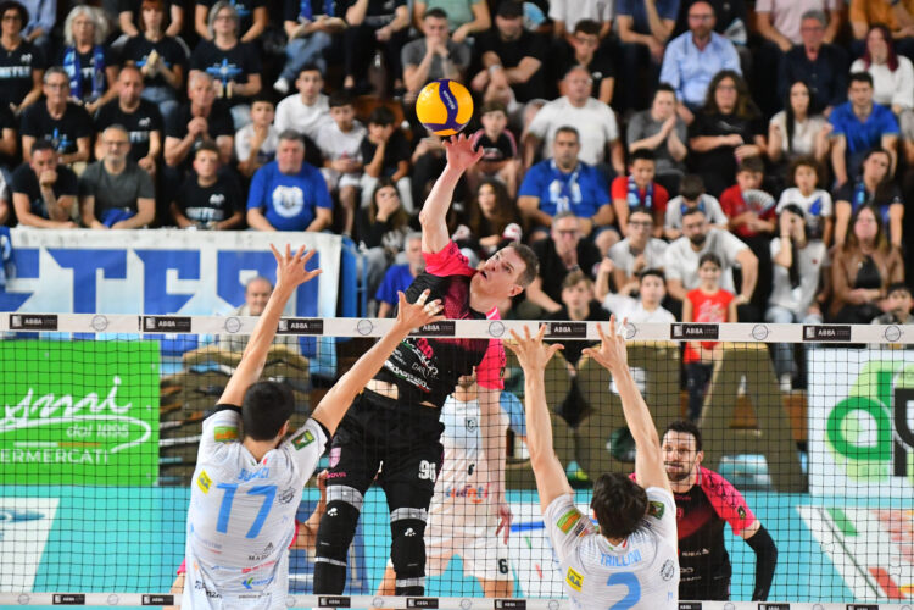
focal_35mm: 210
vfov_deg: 6.5
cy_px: 305
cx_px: 457
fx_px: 5331
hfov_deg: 9.8
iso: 6400
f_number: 2.8
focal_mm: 140
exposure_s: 1/1600
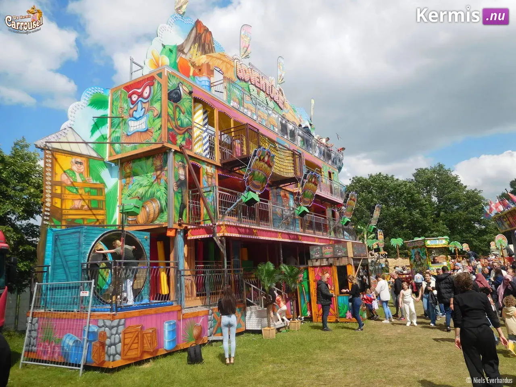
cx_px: 258
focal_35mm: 25
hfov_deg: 69.4
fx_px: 373
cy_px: 194
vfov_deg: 54.9
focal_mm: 4.5
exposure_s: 1/400
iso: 125
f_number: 6.8
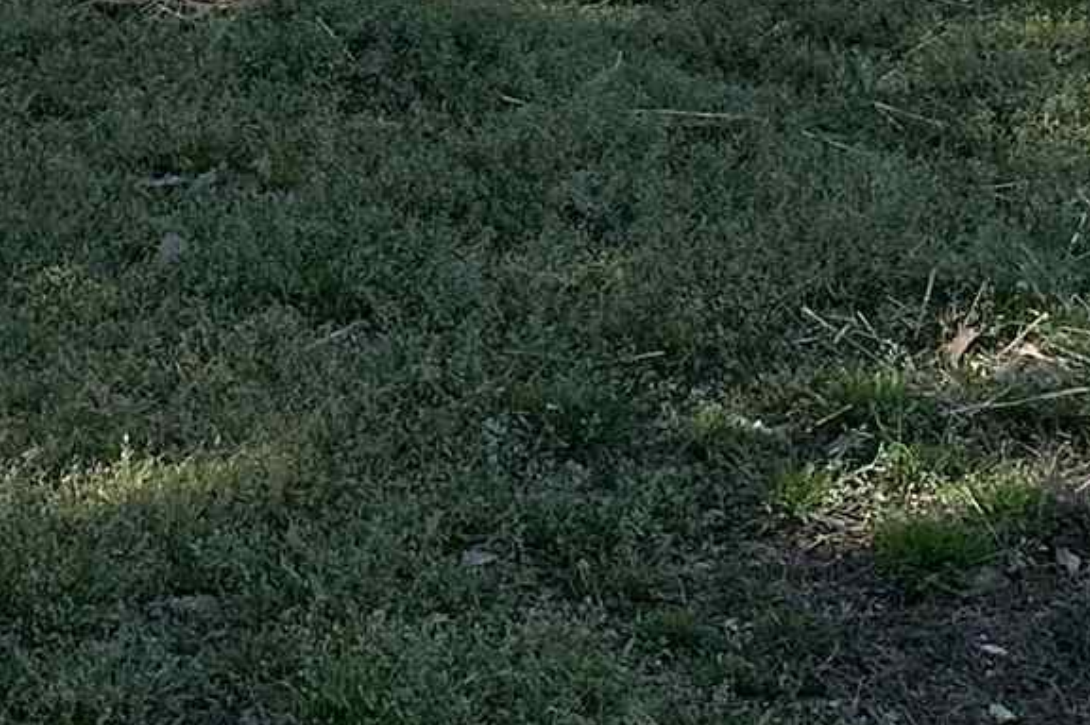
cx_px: 270
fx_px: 4024
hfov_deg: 15.4
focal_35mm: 133
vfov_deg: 9.2
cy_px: -1067
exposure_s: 1/3058
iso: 80
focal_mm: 6.86
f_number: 1.78
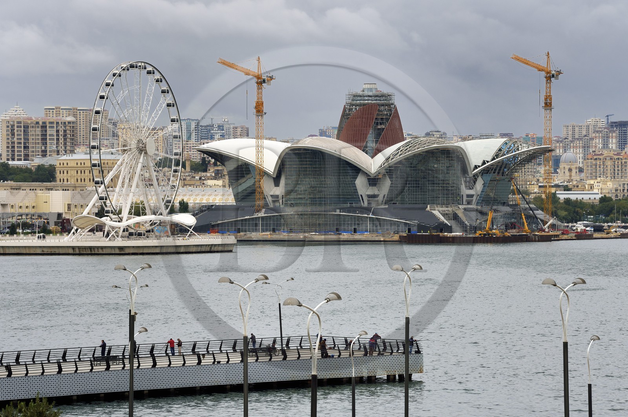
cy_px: 208
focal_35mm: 170
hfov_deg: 12.1
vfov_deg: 8.1
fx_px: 2963
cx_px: 314
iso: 200
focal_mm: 170
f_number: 10
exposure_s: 1/320
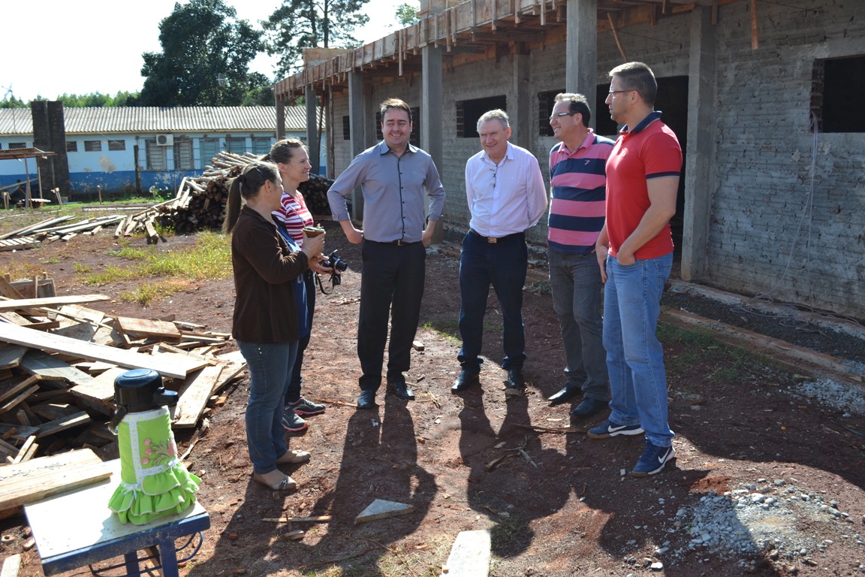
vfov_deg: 40.0
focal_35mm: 33
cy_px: 288
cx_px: 432
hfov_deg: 57.2
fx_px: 793
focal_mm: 22
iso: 100
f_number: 6.3
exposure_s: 1/160
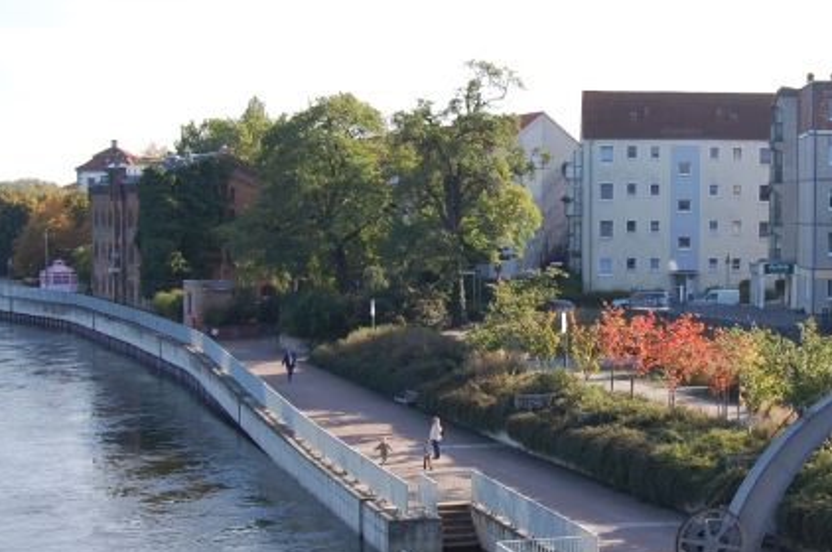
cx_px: 645
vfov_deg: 18.4
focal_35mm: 74
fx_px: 1708
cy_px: 300
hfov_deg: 26.9
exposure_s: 1/200
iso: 200
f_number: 7.1
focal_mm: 26
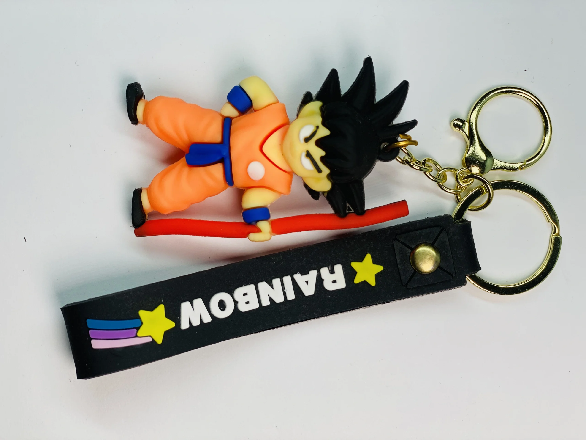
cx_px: 293
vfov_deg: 28.0
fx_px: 880
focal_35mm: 52
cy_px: 220
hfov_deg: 36.8
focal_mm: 6
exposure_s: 1/999
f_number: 2
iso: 20
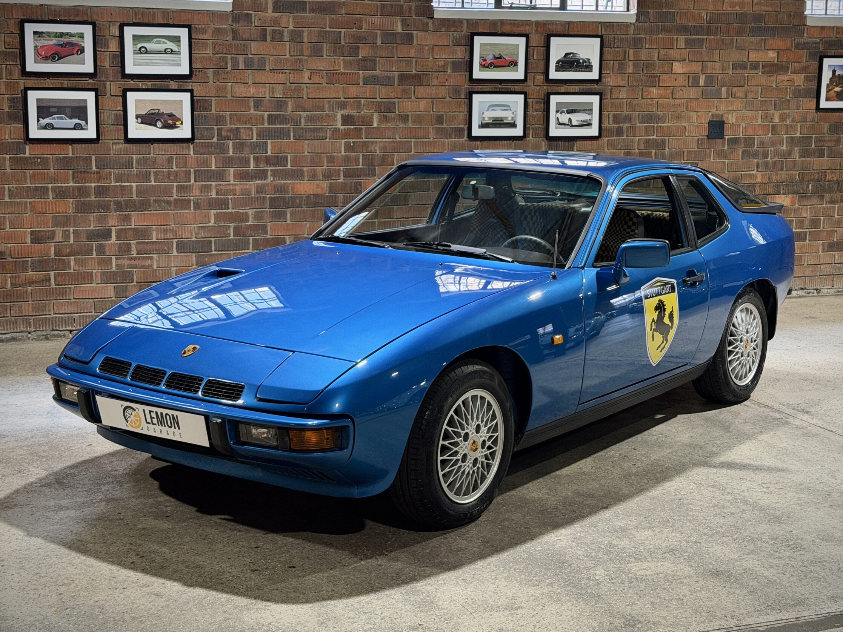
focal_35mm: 55
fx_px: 1340
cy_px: 271
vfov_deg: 26.5
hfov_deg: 34.9
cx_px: 435
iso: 200
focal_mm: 6.76
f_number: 1.78
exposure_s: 1/33
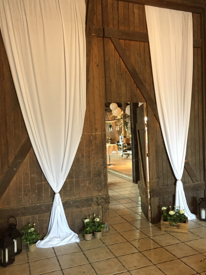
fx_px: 238
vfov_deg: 60.0
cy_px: 139
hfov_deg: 46.8
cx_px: 105
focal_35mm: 30
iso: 250
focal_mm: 4.15
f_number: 2.2
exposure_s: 1/17
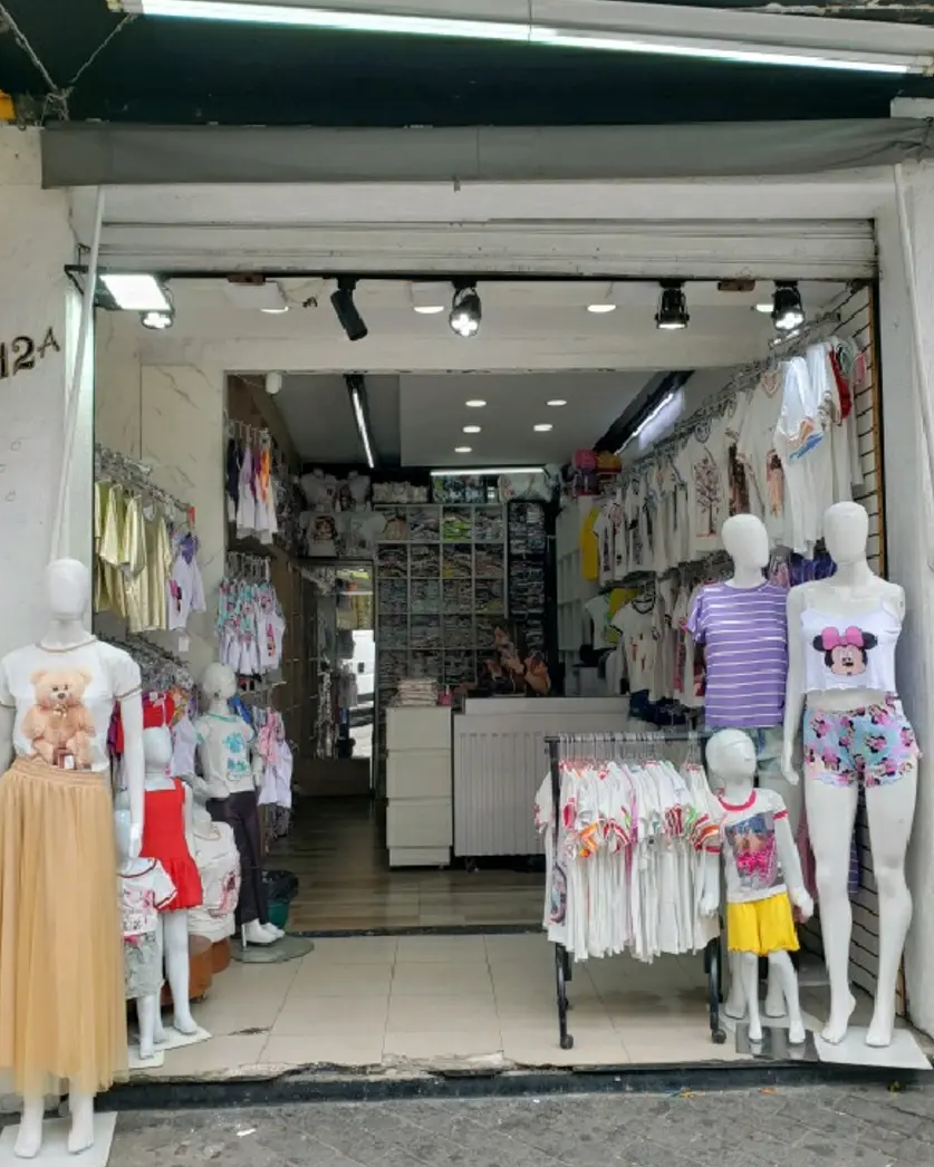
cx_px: 465
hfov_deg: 51.5
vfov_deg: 62.2
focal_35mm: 28
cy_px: 598
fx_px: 967
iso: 50
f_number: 2.4
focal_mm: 4.3
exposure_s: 1/200
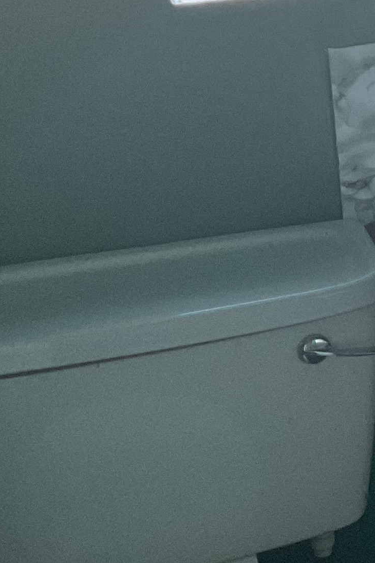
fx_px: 1735
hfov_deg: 10.9
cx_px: 819
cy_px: 41
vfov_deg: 18.1
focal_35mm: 111
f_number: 1.8
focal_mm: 3
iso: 50
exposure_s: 1/50
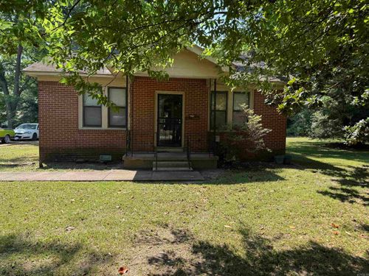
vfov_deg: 56.8
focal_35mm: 24
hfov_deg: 71.6
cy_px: 138
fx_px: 256
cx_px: 184
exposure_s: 1/966
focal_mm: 6.76
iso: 80
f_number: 1.78
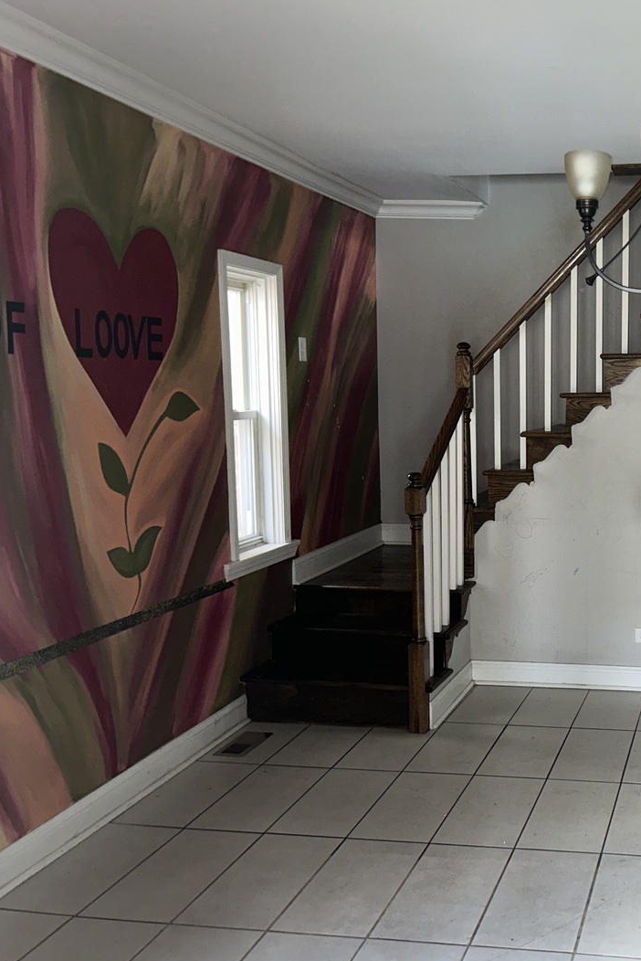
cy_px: 481
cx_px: 603
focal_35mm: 37
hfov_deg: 33.6
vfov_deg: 51.9
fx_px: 987
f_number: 1.5
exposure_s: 1/17
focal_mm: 5.7
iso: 80
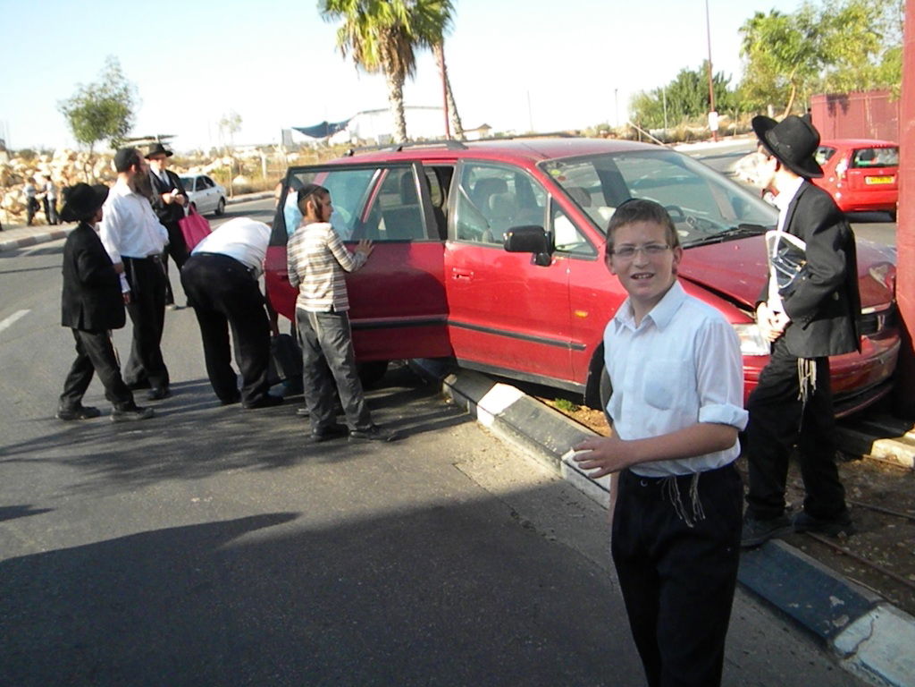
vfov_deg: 39.7
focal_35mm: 36
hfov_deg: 51.4
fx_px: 952
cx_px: 458
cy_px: 344
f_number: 7.4
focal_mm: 6.4
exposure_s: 1/754
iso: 720
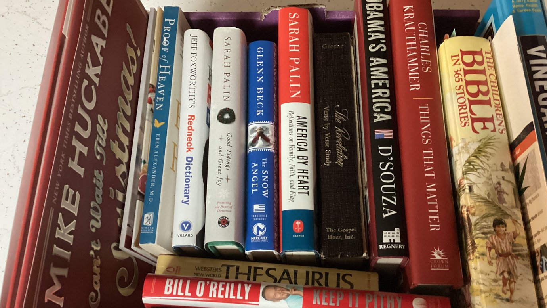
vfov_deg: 32.0
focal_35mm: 37
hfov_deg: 54.0
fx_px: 537
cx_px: 294
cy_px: 173
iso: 800
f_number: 2.4
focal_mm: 3.3
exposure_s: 1/30
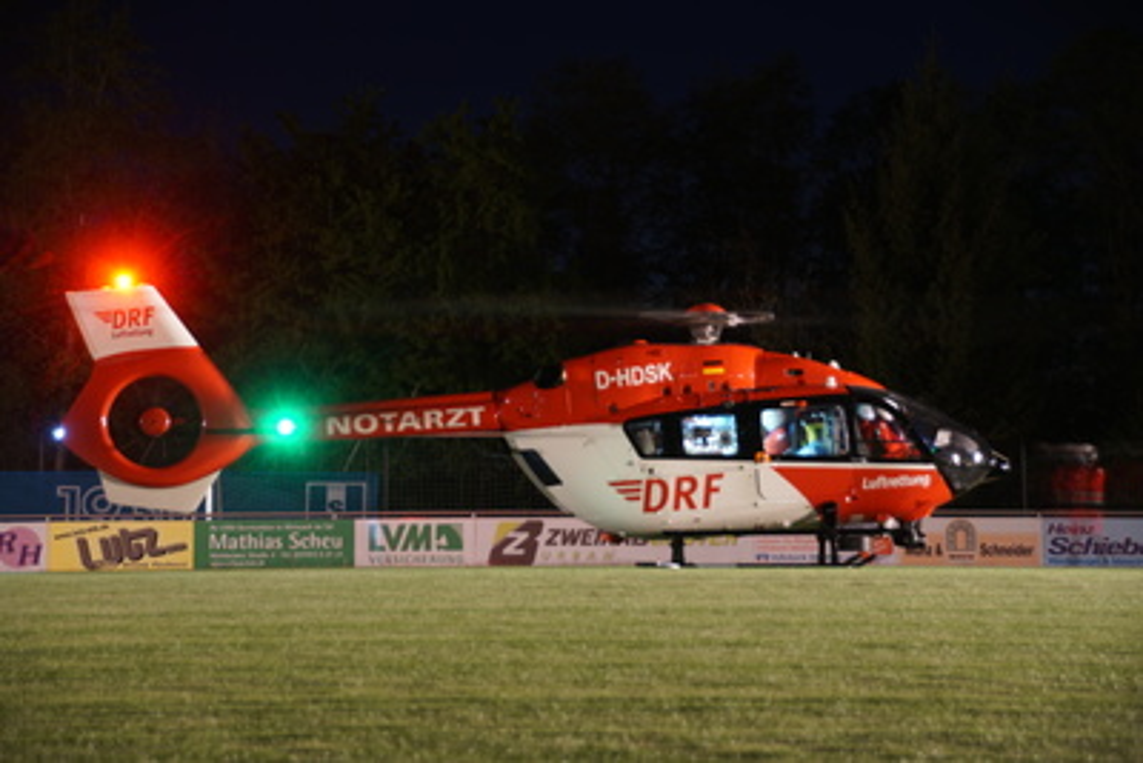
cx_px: 572
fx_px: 3573
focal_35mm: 112
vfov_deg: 12.2
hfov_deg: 18.2
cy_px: 382
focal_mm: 75
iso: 50
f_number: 5.6
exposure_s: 20
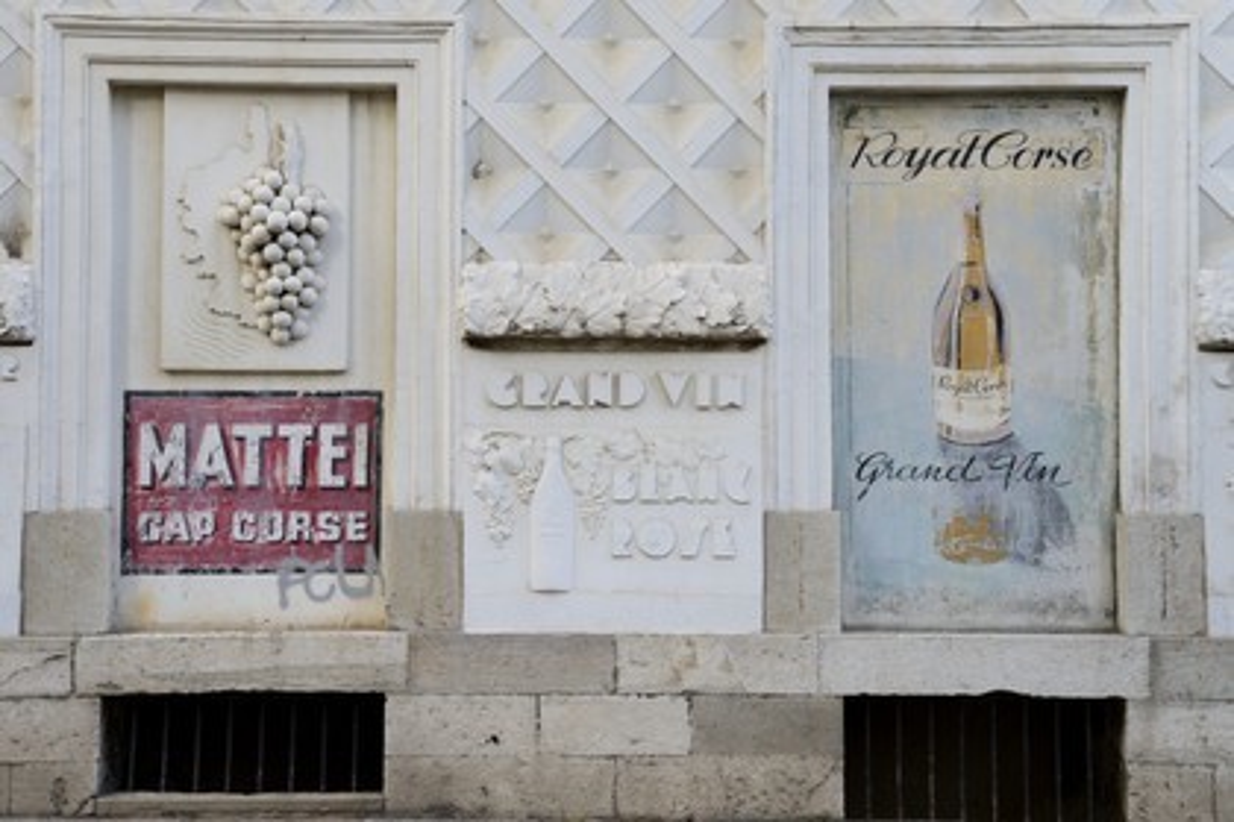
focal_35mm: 48
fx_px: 1645
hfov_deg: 41.1
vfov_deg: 28.1
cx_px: 617
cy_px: 411
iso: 200
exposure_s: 1/100
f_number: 5.6
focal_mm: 48
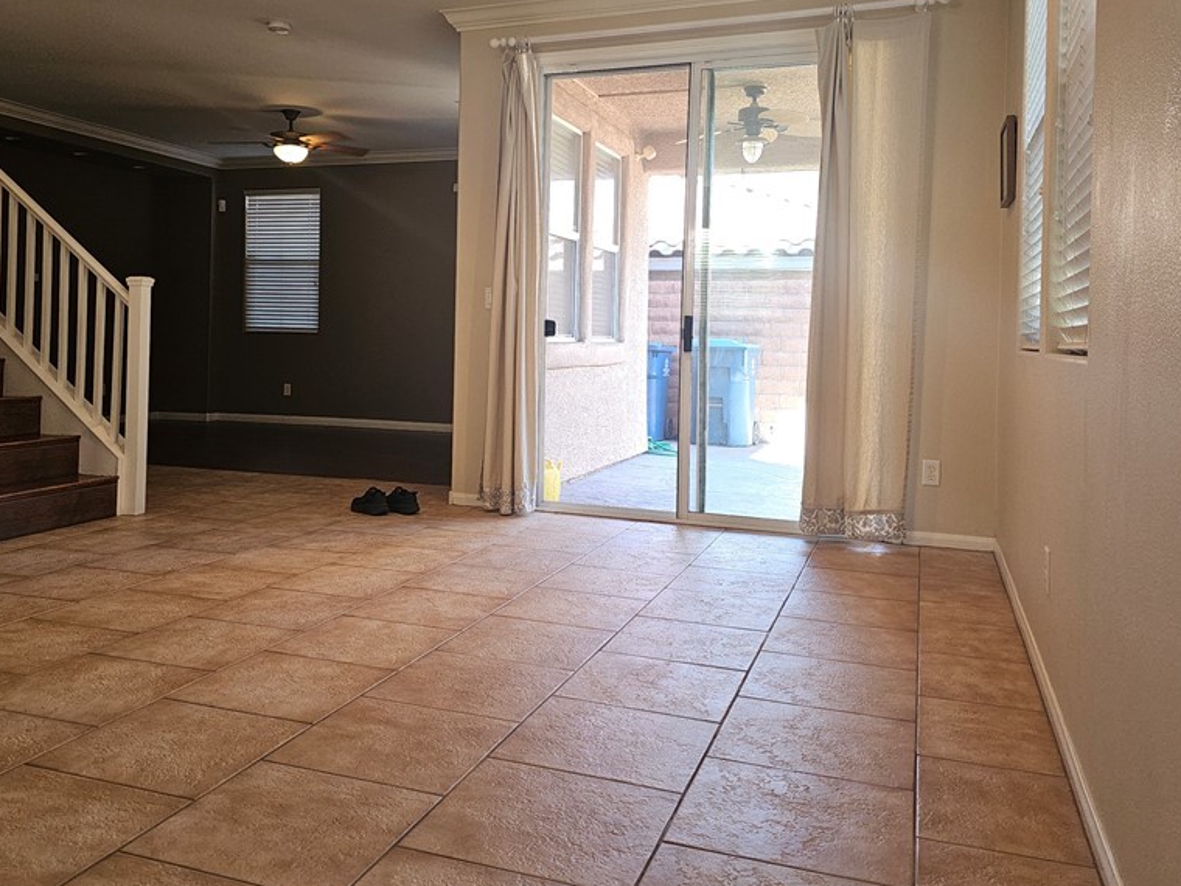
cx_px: 503
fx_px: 1058
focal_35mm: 31
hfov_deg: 58.1
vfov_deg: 45.1
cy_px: 336
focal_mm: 6.3
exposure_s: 1/60
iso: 100
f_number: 1.7
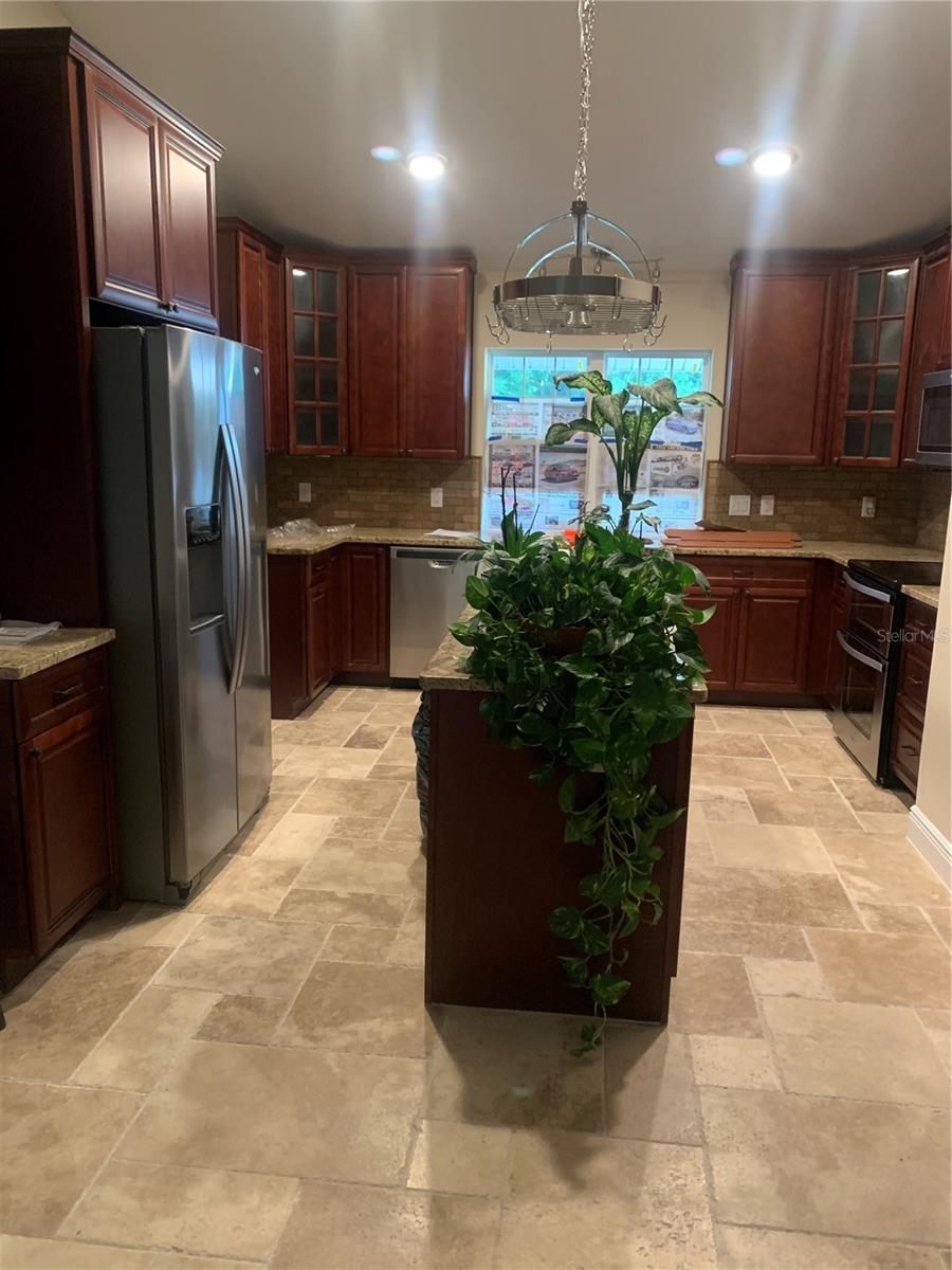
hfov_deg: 53.1
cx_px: 476
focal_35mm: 26
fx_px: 953
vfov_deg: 67.3
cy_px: 635
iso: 320
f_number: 1.8
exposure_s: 1/40
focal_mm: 4.25
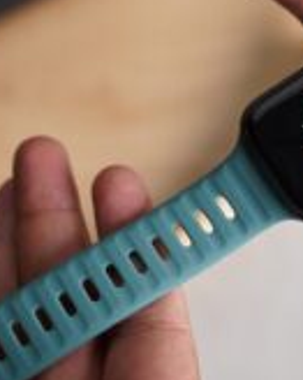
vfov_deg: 17.5
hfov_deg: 13.9
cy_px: 147
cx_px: 245
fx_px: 1234
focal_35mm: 110
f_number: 4
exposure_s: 1/60
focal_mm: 48
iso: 500
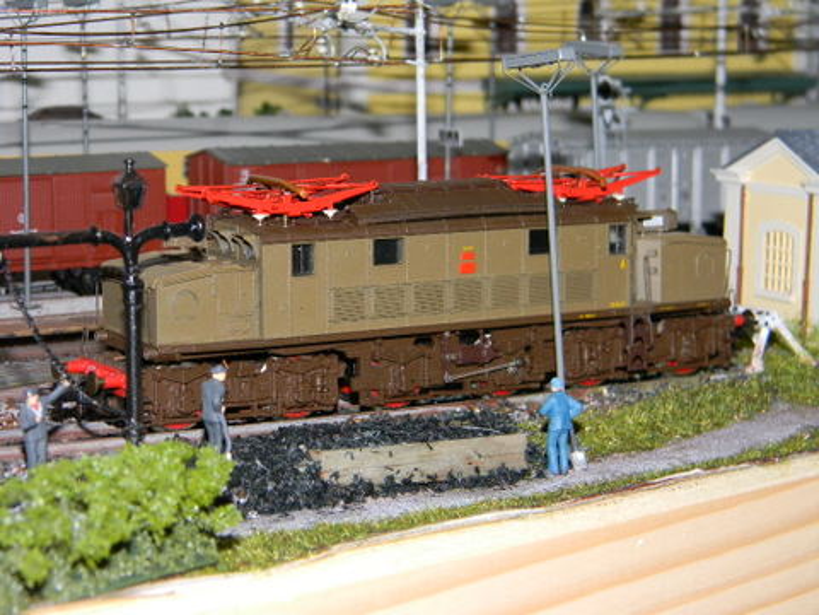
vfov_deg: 17.8
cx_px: 410
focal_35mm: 83
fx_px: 1964
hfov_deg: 23.6
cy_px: 308
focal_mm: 15.1
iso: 200
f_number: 4.5
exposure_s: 1/30
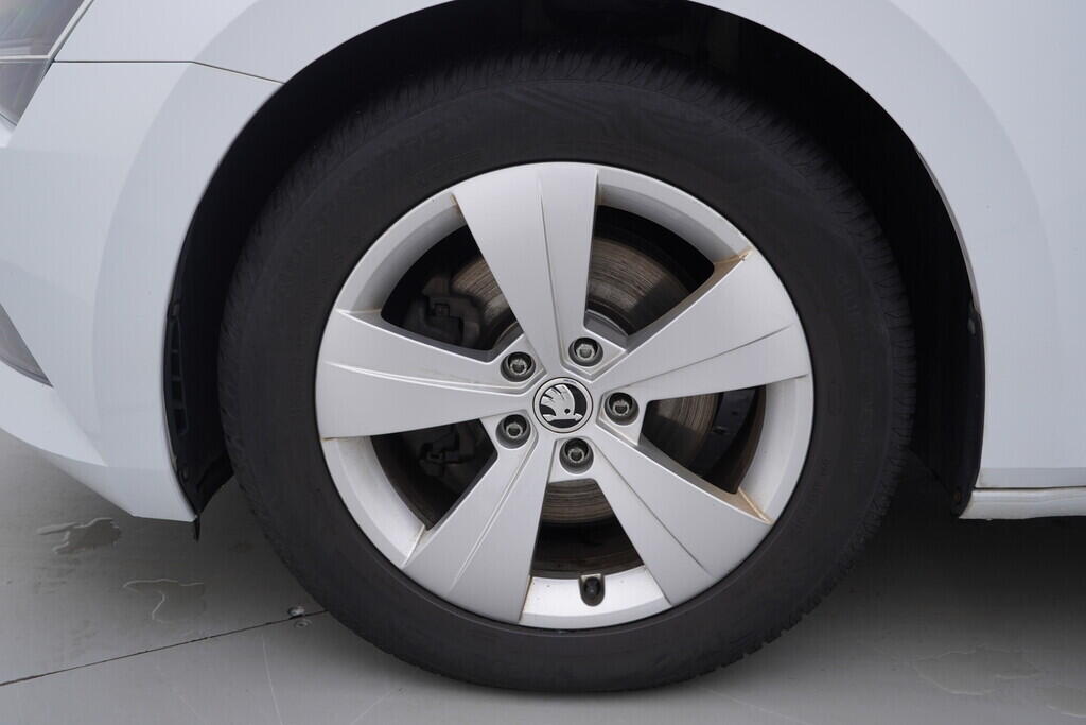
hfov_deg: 53.1
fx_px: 1086
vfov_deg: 36.9
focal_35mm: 36
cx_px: 543
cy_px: 362
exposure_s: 1/80
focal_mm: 24
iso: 125
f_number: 4
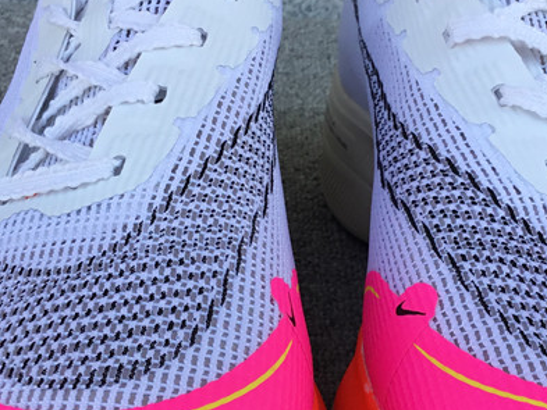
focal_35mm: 71
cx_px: 303
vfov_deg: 20.7
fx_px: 1122
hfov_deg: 27.4
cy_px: 273
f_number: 2.4
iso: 25
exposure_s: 1/313
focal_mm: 3.3
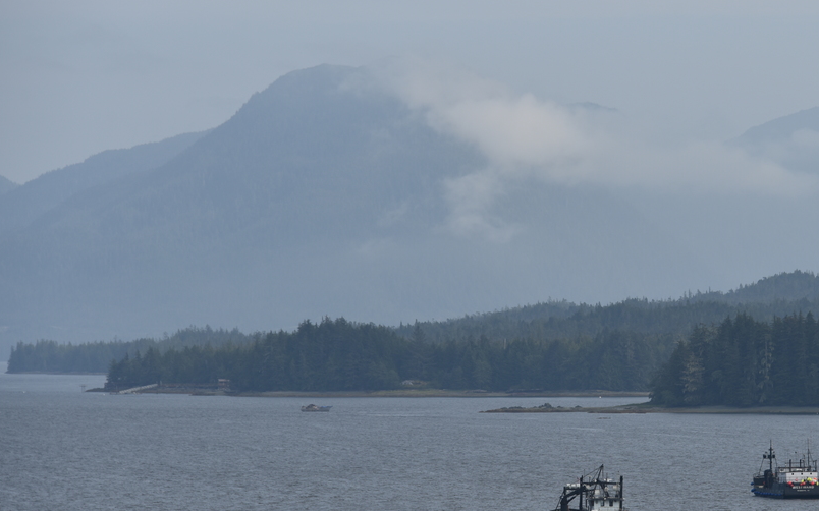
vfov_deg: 4.8
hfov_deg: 7.6
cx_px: 616
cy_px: 297
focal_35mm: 276
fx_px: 6159
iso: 100
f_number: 8
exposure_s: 1/400
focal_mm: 170
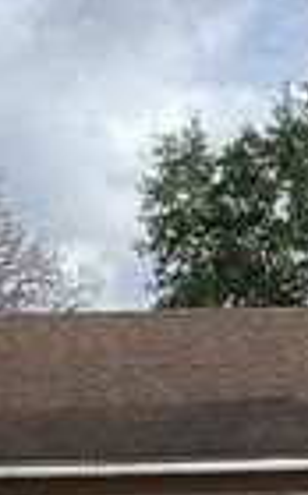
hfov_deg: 8.3
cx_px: 28
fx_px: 2117
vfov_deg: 12.9
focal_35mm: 157
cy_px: 638
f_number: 2.4
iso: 25
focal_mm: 3.3
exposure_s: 1/1508
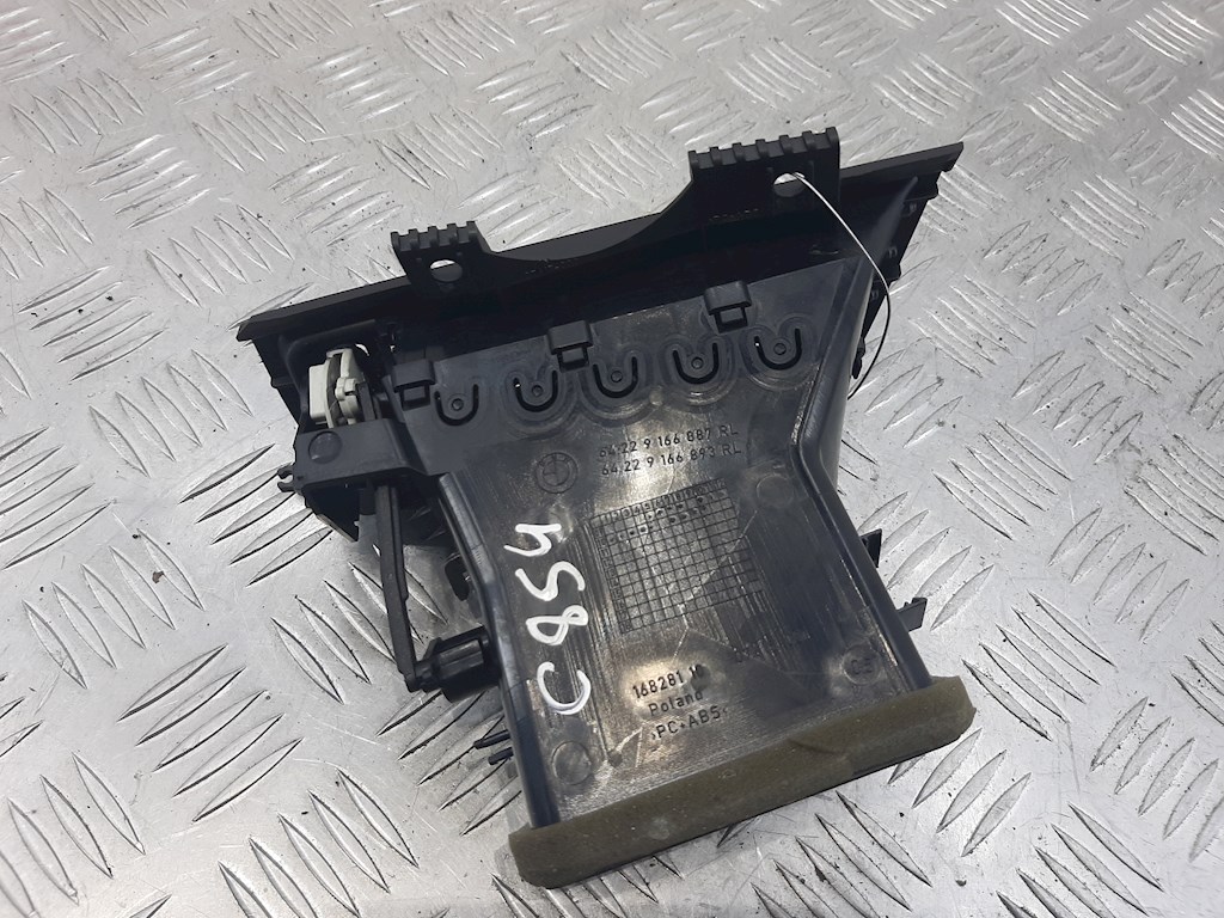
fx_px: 919
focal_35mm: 26
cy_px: 459
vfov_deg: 53.1
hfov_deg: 67.3
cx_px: 612
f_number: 1.7
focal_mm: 3.93
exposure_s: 1/198
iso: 40
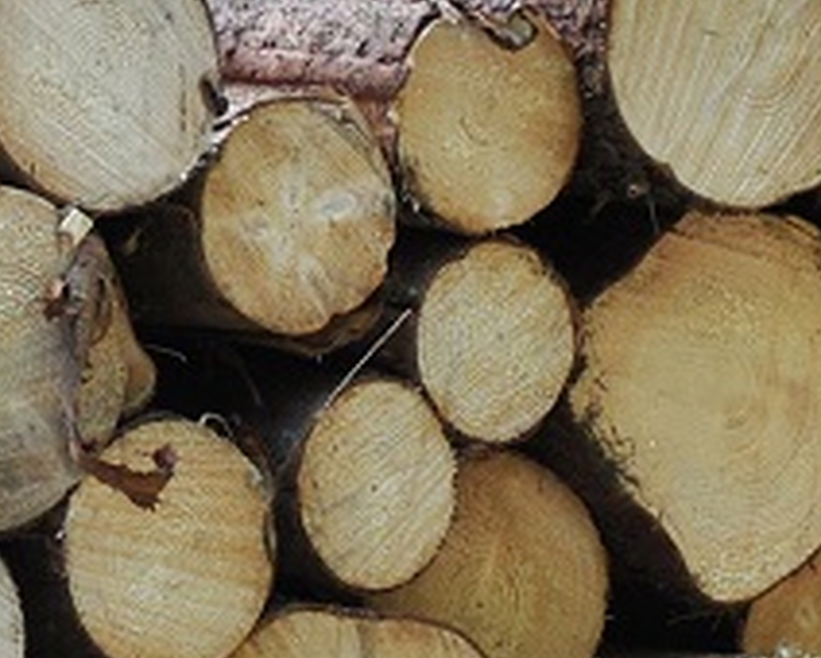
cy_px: 223
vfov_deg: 3.3
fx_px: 11601
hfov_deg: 4.0
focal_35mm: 477
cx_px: -50
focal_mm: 70
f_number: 5.6
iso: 200
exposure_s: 1/125
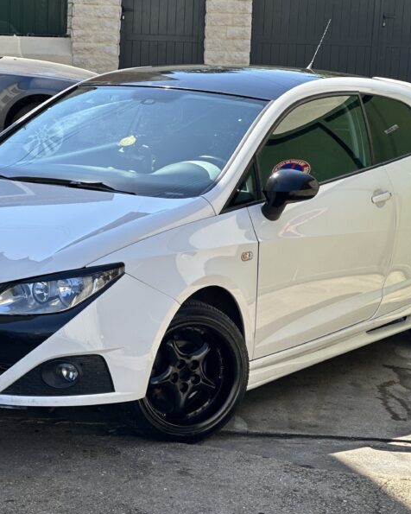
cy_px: 257
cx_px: 152
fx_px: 1536
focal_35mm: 101
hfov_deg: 15.2
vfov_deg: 19.0
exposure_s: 1/299
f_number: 2.8
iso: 25
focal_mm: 9
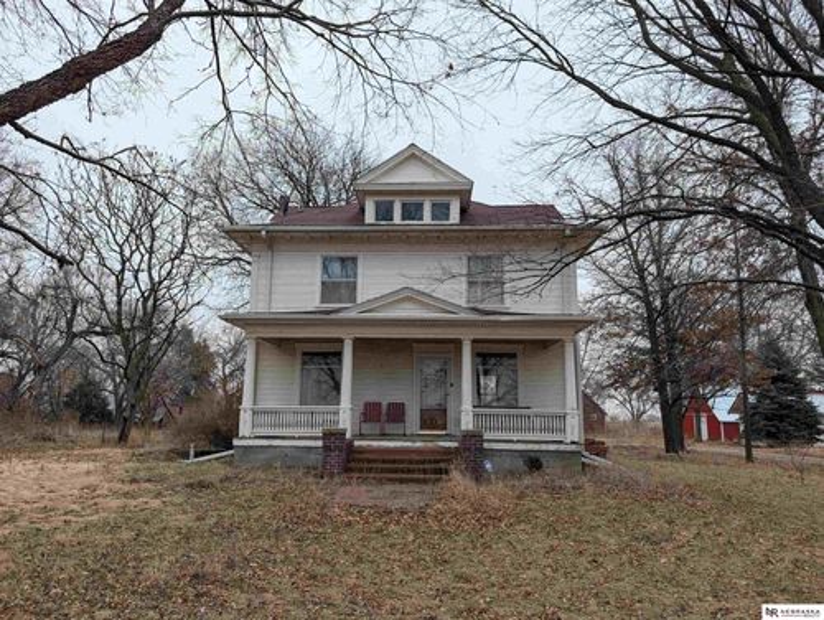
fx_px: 572
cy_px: 310
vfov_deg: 56.9
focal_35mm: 24
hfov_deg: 71.5
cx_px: 412
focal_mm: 6.9
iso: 19
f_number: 1.68
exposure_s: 1/74.9
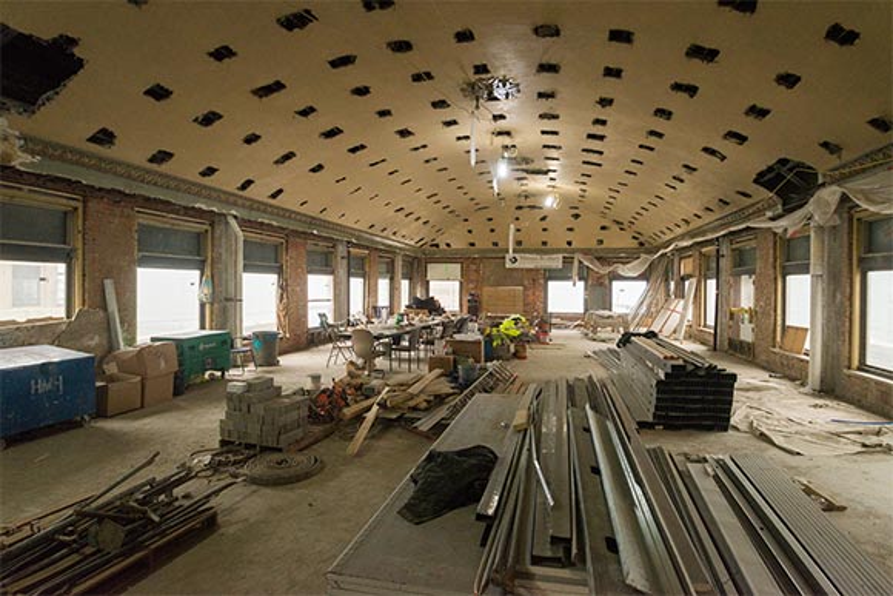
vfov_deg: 62.0
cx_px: 446
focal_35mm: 20
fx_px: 496
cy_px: 298
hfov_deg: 84.0
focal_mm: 20
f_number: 5.6
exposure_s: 1/125
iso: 1250
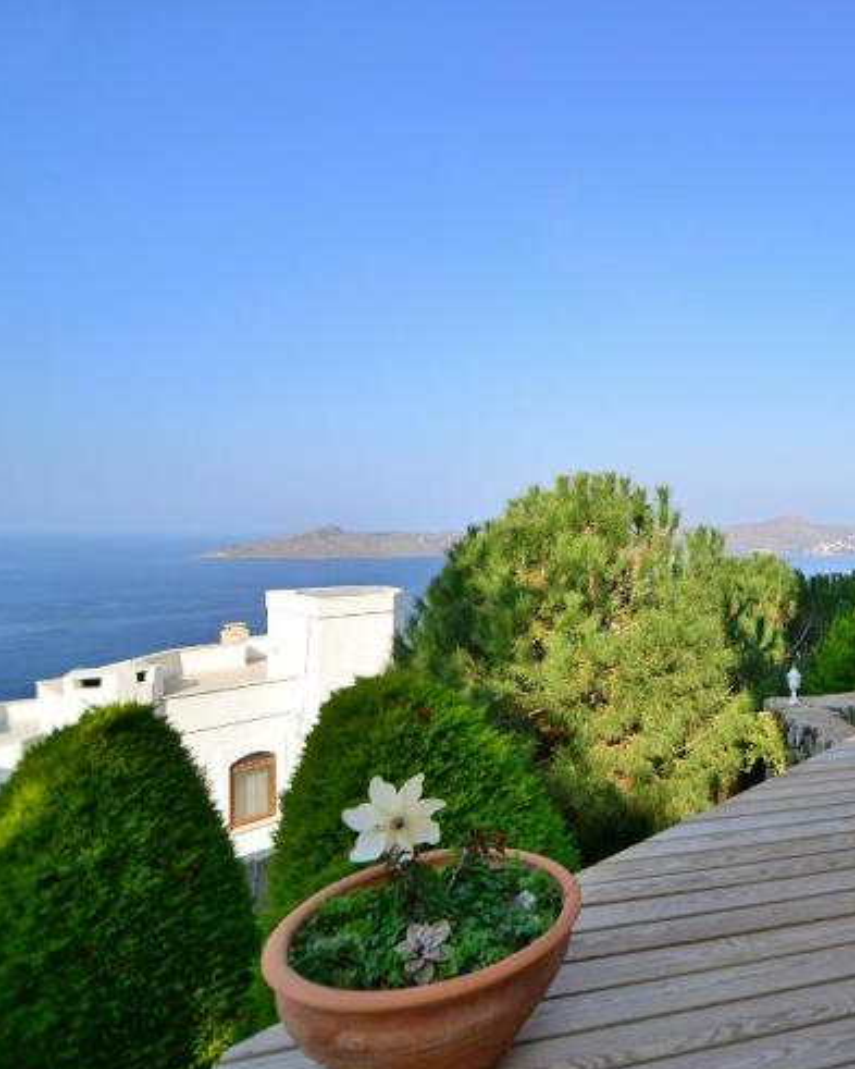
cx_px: 757
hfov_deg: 55.4
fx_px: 696
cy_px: 533
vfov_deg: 75.0
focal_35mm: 22
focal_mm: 15
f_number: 5
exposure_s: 1/1000
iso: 320
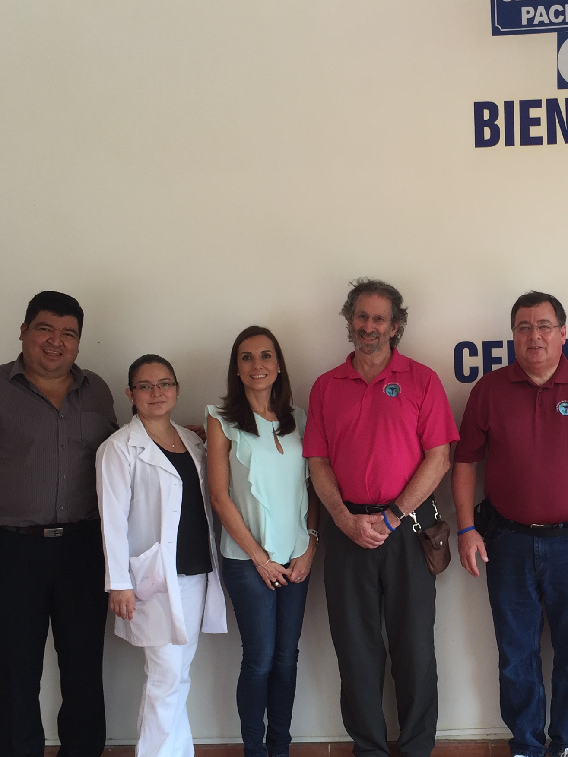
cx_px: 477
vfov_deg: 35.2
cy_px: 503
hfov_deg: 26.4
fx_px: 1181
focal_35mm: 54
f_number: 2.2
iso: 40
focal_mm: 4.15
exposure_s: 1/120
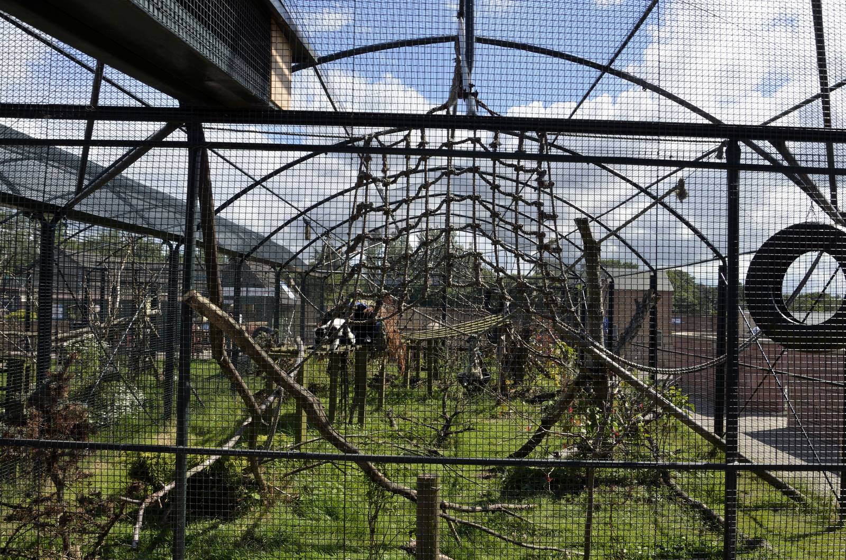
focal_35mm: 27
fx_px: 633
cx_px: 423
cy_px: 280
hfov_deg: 67.5
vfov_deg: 47.7
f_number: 8
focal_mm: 18
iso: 140
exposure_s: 1/250
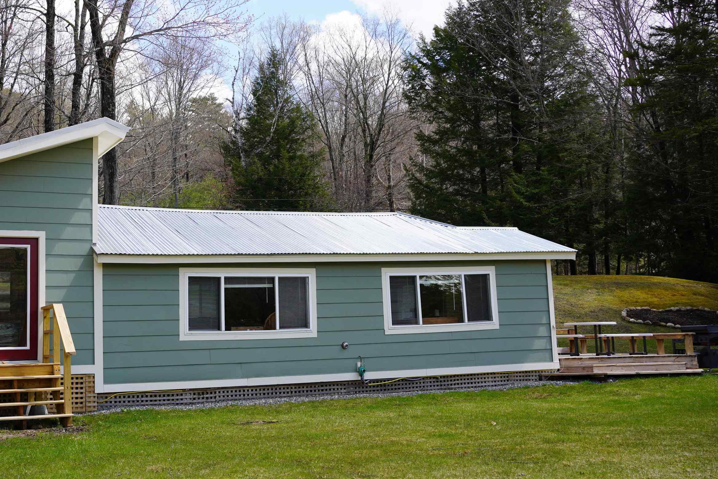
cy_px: 218
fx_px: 917
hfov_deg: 42.3
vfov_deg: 29.2
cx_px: 251
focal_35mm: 46
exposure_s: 1/320
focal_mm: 35
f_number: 5
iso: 100
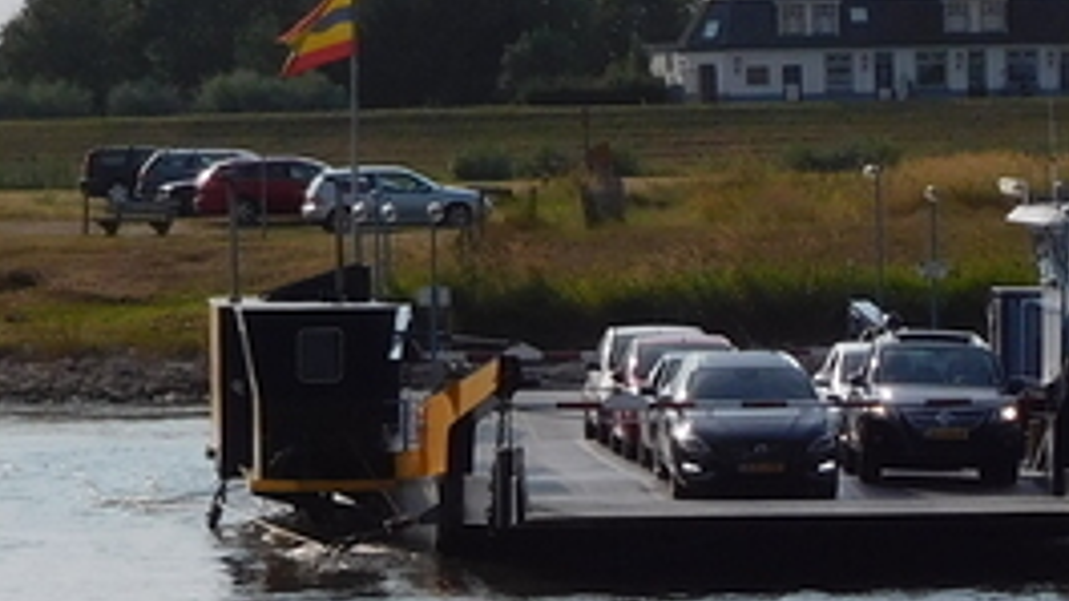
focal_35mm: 337
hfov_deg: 6.4
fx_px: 9552
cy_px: 698
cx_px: 883
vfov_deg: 3.6
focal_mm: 14.3
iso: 125
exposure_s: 1/500
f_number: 9.2
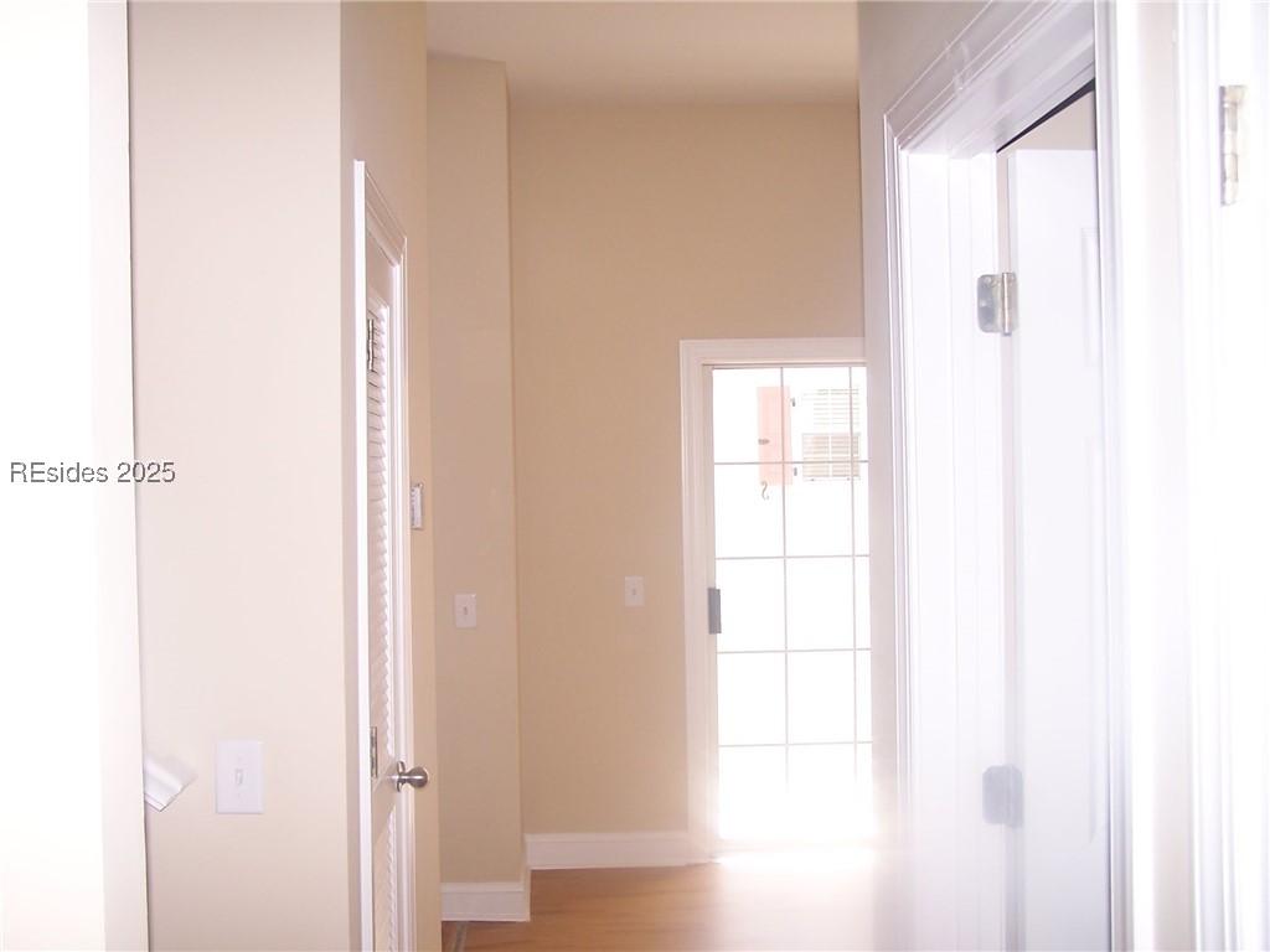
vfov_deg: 36.0
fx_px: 1468
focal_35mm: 40
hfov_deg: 46.8
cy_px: 476
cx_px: 635
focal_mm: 6.7
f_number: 2.8
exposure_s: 1/90
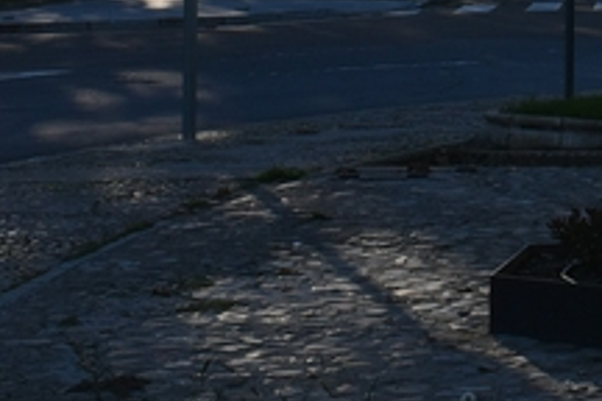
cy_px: -354
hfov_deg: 11.8
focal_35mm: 169
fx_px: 2827
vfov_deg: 7.8
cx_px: 764
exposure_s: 1/400
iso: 200
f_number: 10
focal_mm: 27
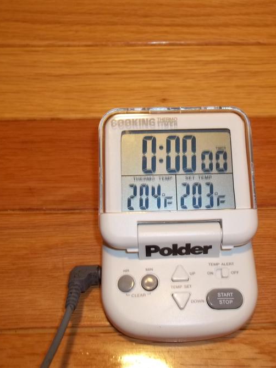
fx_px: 457
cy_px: 184
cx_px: 162
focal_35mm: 43
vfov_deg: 43.9
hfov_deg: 33.5
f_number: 2.9
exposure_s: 1/30
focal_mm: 5.7
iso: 64
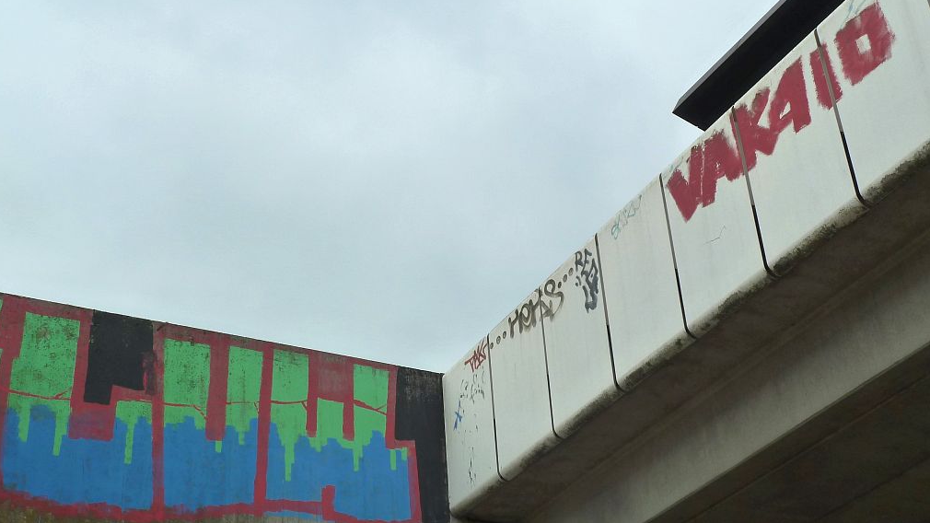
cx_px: 460
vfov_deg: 22.6
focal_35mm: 53
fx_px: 1307
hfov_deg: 39.2
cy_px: 261
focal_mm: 7.9
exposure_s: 1/320
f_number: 4
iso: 125
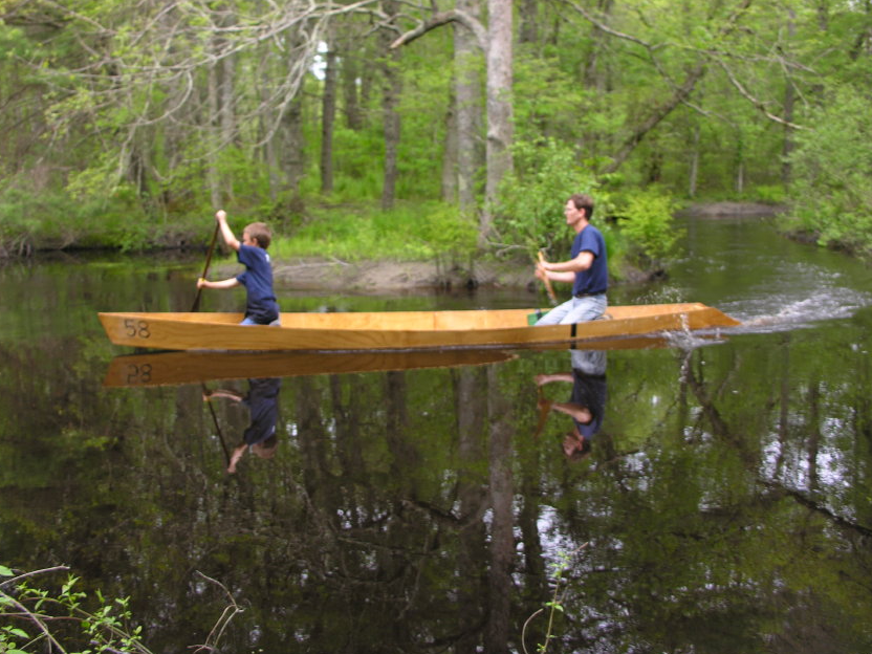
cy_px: 335
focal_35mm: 37
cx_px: 412
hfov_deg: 50.1
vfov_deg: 38.7
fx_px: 932
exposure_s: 1/125
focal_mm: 8.9
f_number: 2.8
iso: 50
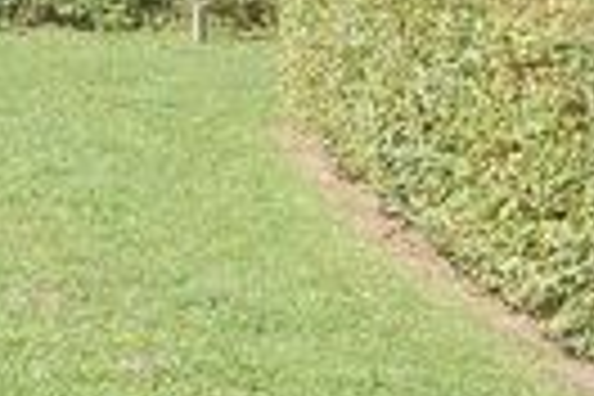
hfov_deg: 14.2
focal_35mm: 134
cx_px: -328
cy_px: -342
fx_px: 2210
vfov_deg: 9.7
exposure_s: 1/200
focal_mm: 23
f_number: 10
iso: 400
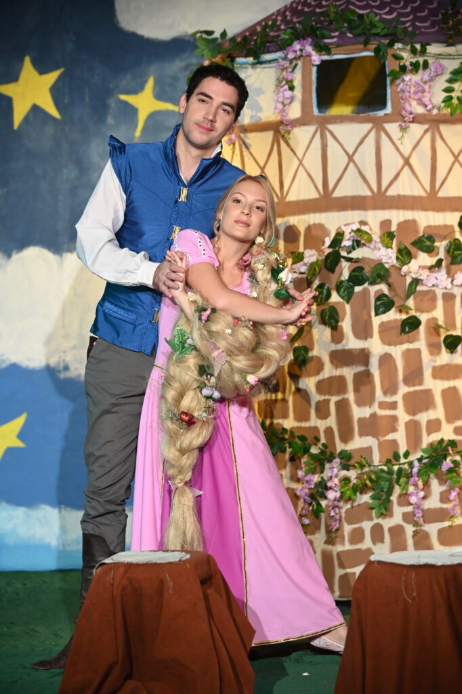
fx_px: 1965
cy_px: 347
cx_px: 231
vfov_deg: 20.0
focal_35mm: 102
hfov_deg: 13.4
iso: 2000
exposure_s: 1/250
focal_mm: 102
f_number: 2.8
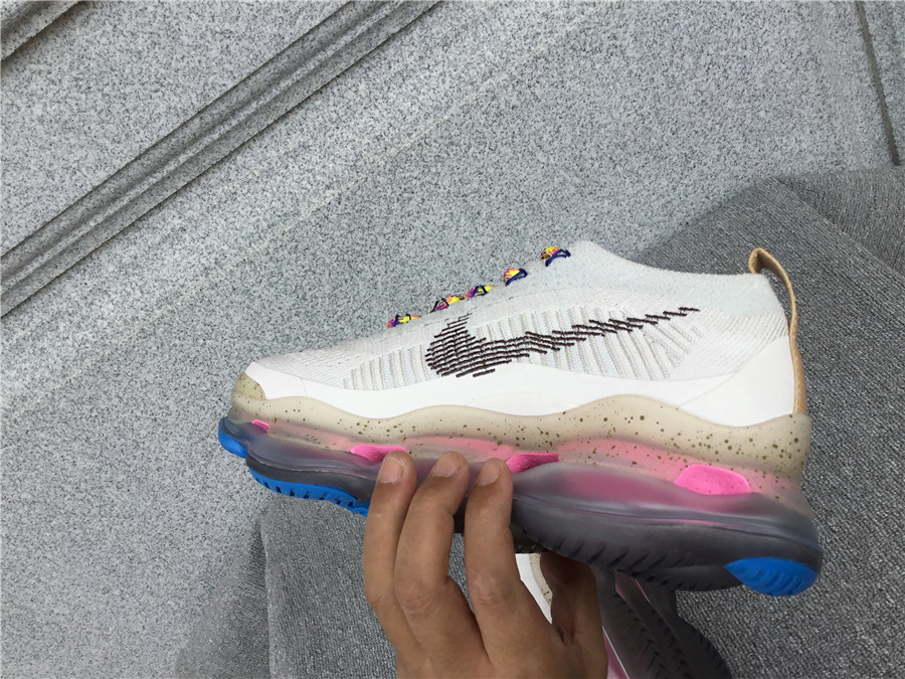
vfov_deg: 45.4
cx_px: 452
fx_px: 810
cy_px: 340
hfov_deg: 58.4
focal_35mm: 31
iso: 25
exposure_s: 1/566
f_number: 2.4
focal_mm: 3.3
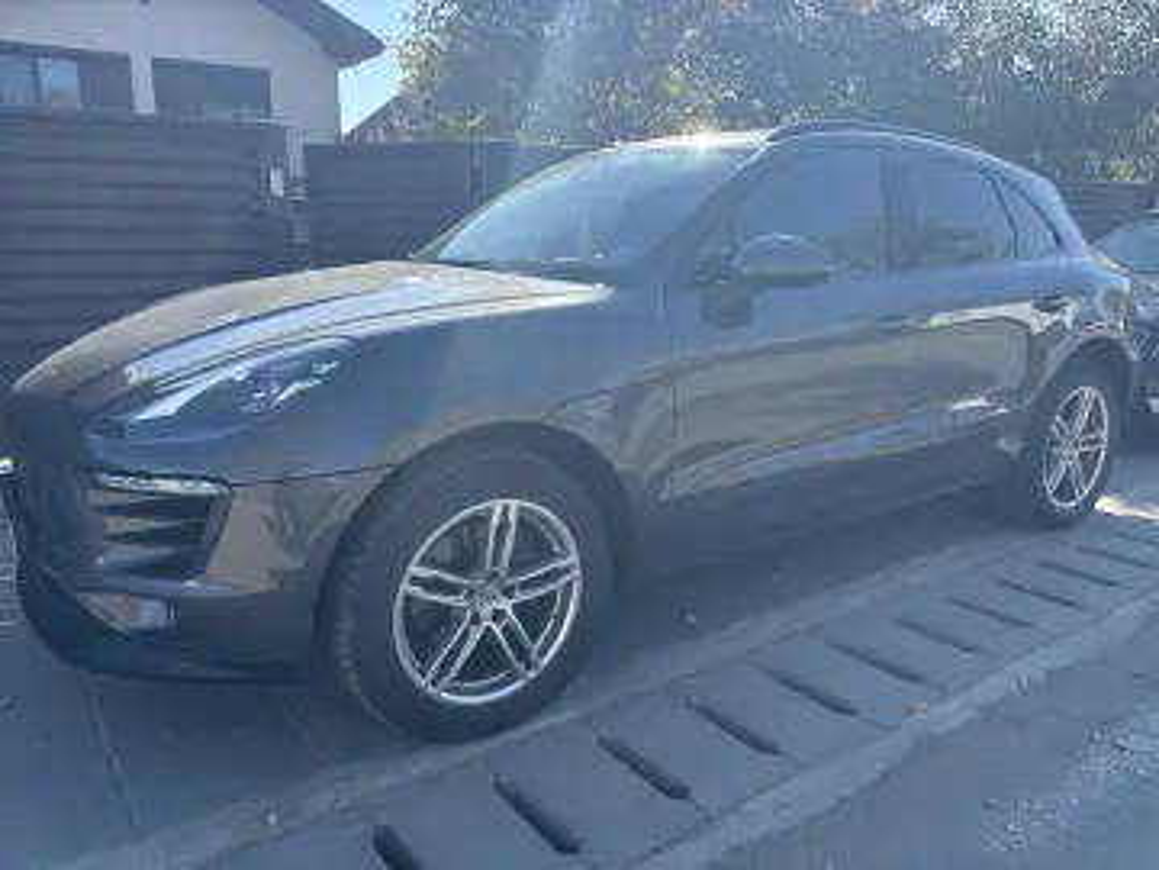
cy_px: 435
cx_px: 580
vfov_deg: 53.1
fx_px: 871
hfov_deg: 67.3
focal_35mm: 26
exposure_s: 1/1587
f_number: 1.6
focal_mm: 5.96
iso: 50
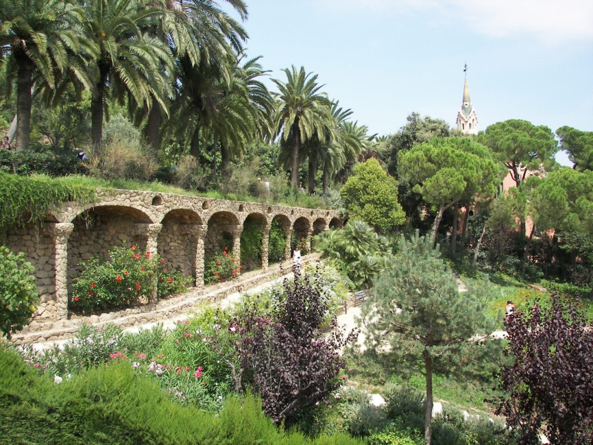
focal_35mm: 36
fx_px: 617
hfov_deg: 51.4
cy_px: 222
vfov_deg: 39.7
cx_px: 296
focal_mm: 6
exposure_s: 1/500
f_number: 2.8
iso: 50
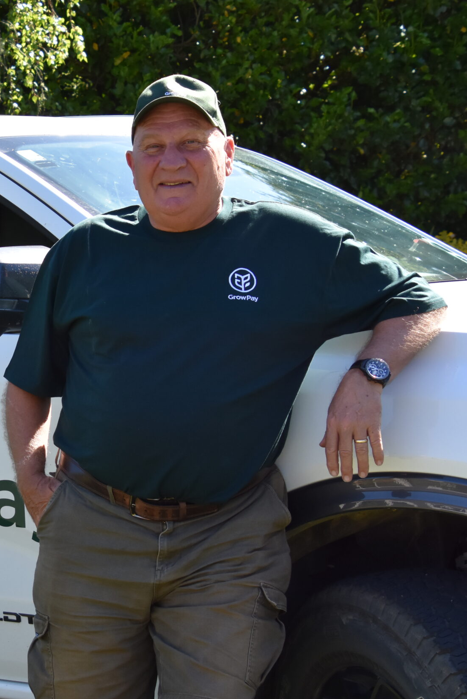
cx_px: -67
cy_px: 350
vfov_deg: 17.6
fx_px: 2256
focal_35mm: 116
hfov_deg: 11.6
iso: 720
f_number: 8
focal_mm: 50
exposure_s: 1/500
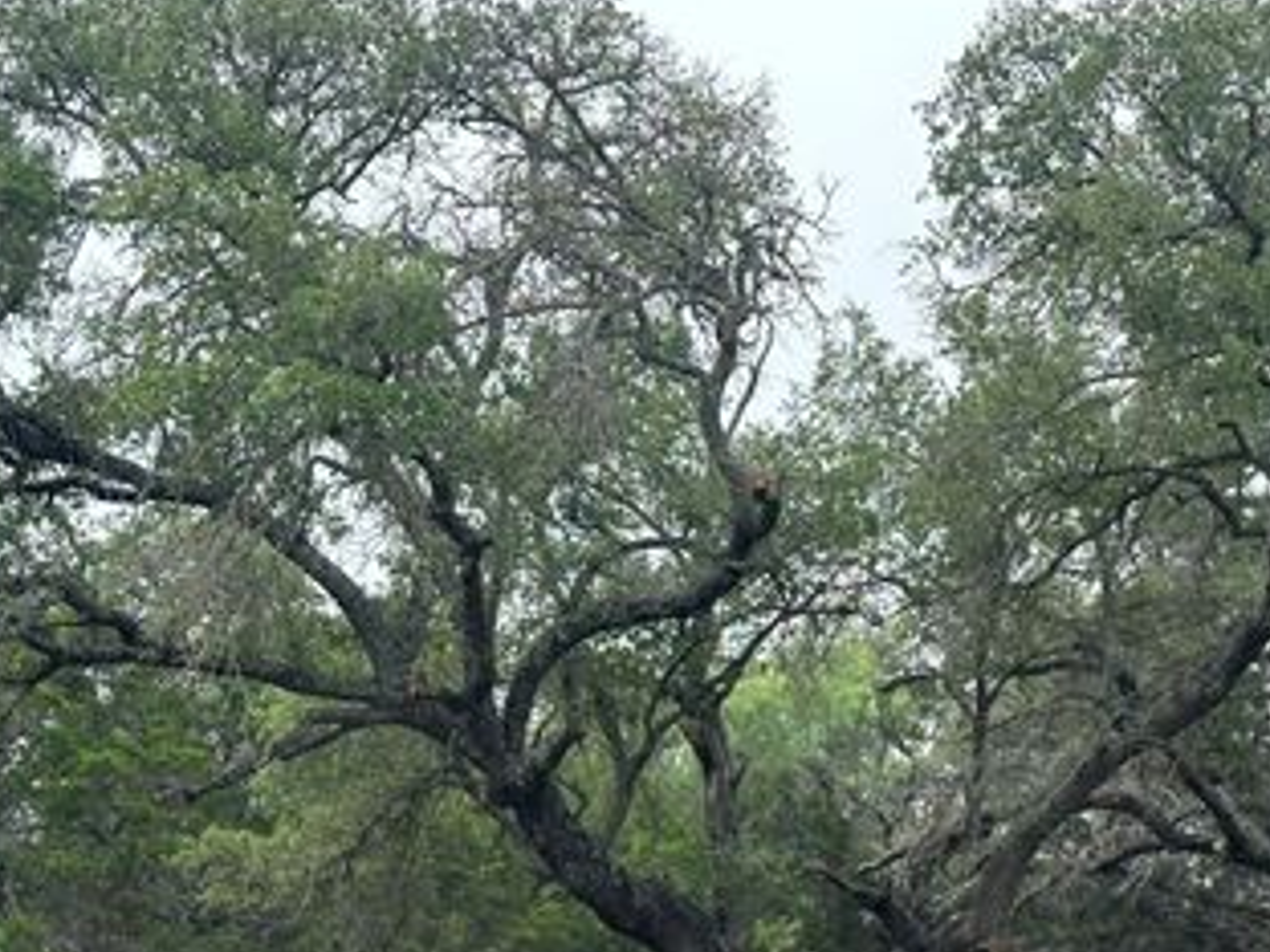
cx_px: 965
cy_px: 706
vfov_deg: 19.0
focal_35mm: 77
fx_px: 2825
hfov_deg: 25.0
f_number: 1.78
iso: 64
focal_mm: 6.86
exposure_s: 1/1212
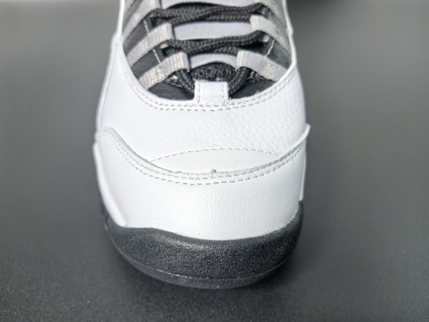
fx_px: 335
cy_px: 161
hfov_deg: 65.3
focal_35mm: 27
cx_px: 214
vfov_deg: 51.4
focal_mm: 6.98
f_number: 2
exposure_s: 1/1562
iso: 250
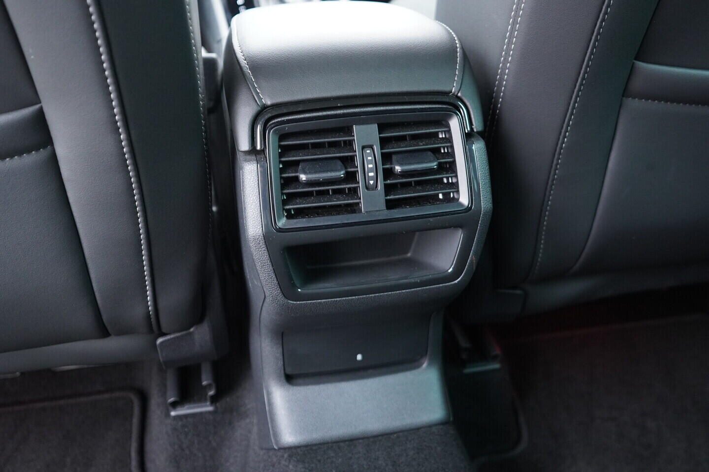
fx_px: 709
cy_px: 236
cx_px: 354
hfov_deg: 53.1
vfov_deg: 36.9
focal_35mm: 36
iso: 1600
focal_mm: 24
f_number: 2.8
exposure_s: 1/40
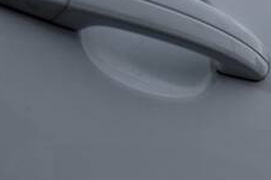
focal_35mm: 85
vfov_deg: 15.0
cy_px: 257
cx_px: 417
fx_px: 639
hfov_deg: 20.3
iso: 200
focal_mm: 24
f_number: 10
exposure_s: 1/400
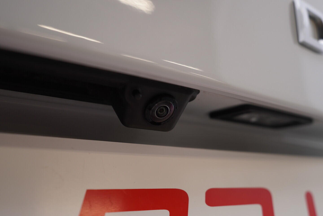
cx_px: 162
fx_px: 323
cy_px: 108
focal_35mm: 36
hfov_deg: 53.1
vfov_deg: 36.9
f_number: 3.5
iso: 125
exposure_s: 1/60
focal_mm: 24
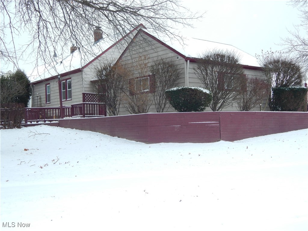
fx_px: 383
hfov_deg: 43.9
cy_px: 116
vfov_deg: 33.6
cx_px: 154
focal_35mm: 43
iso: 250
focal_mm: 7.7
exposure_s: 1/30
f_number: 3.6
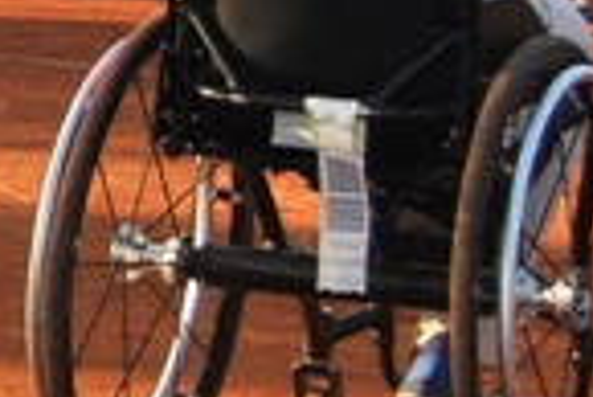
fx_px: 5721
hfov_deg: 5.6
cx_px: -1208
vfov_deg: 4.0
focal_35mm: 347
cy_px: -123
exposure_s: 1/200
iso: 100
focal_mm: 32
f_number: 5
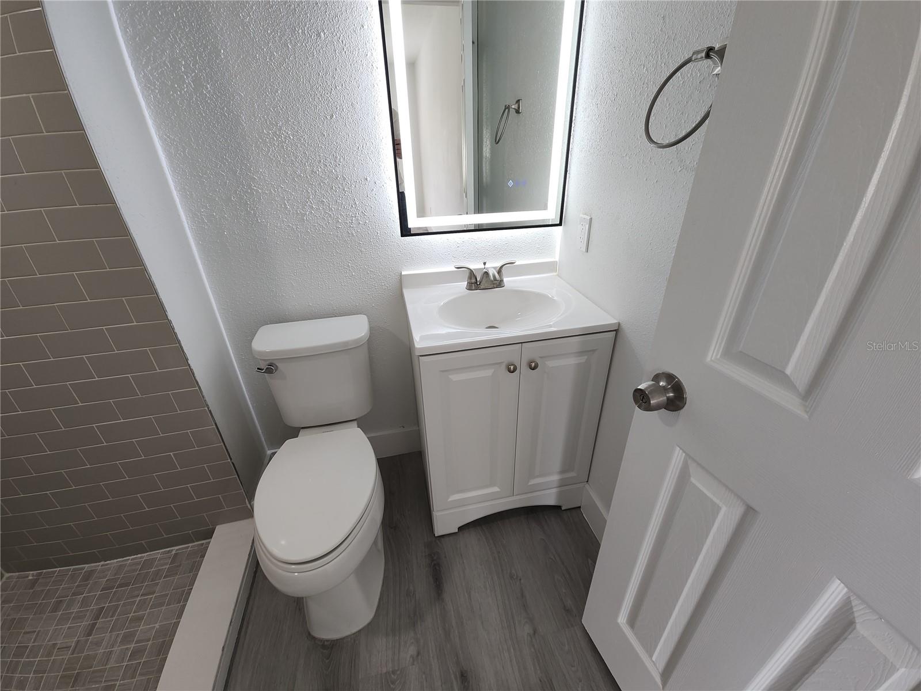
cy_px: 346
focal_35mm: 13
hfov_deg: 106.2
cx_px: 460
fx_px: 346
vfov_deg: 89.9
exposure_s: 1/60
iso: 50
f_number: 2.2
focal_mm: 2.2
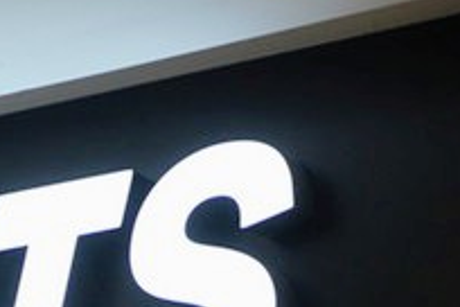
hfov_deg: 6.0
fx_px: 4293
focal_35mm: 336
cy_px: 628
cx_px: -492
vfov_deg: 4.0
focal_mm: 45
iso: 125
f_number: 4
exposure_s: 1/80
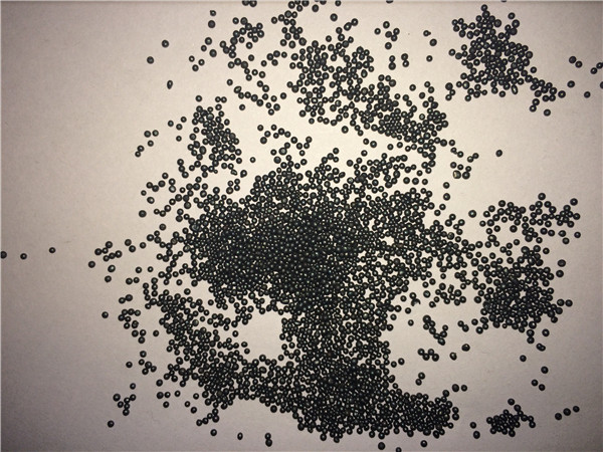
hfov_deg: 61.7
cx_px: 302
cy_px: 226
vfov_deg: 48.2
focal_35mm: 29
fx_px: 505
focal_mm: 4.15
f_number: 2.2
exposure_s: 1/707
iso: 32
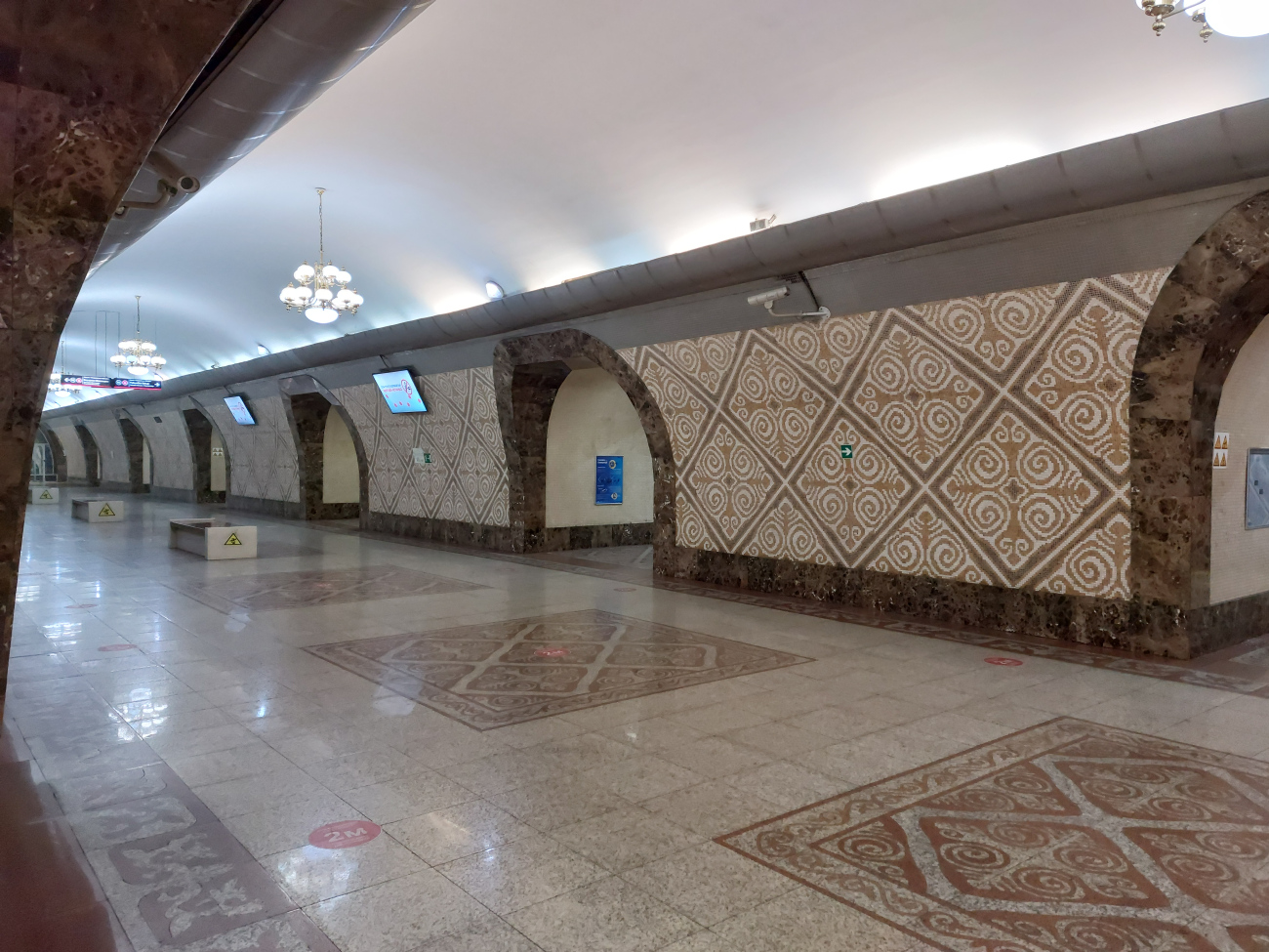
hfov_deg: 71.6
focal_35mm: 24
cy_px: 476
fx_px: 880
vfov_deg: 56.8
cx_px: 634
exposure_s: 1/60
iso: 500
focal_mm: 5.23
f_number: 1.8
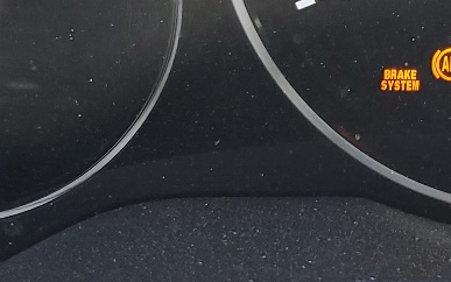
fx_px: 1401
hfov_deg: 17.6
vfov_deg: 11.2
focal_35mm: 114
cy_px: -75
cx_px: 502
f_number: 1.5
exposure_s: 1/120
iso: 68
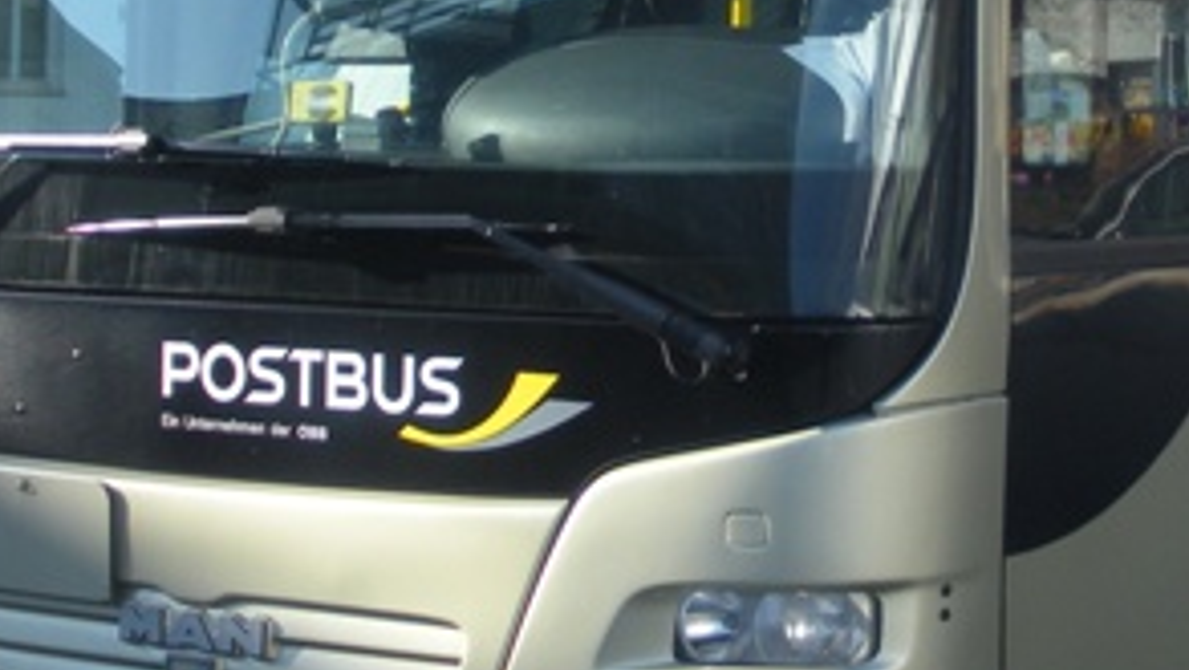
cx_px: 937
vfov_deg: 11.3
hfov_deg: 19.8
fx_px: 3374
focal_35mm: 107
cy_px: 65
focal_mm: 6.3
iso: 64
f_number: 3.5
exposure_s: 1/254
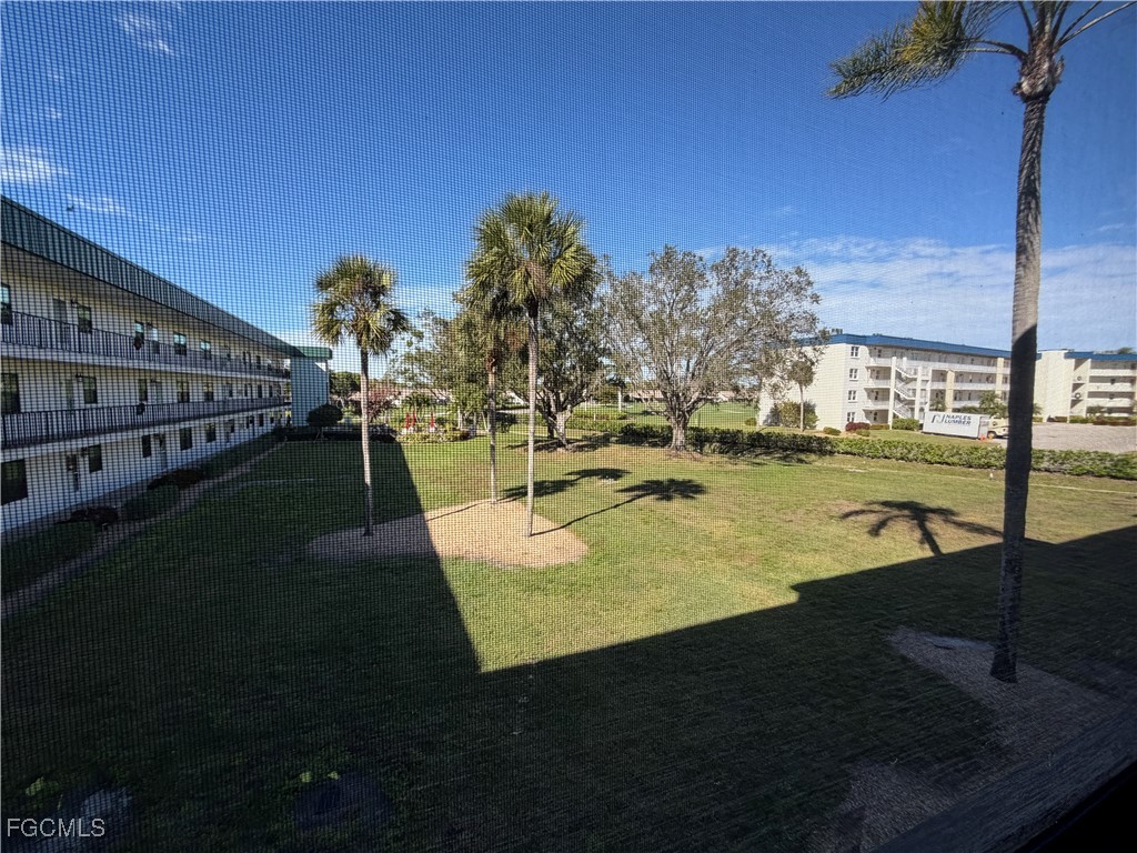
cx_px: 568
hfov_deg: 102.1
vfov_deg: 85.7
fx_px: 460
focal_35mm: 14
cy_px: 426
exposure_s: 1/638
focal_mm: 2.22
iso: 40
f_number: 2.2
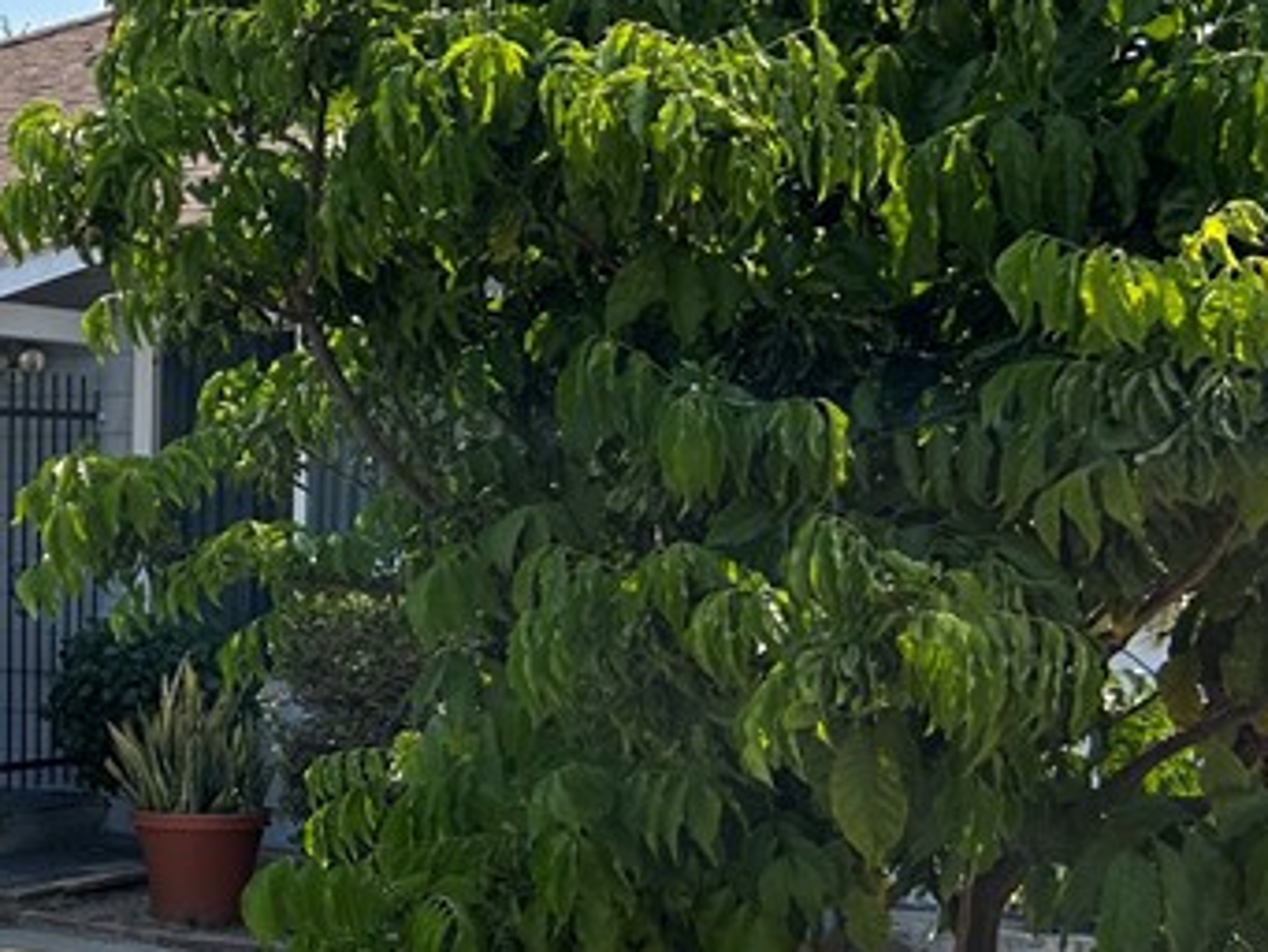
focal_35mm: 78
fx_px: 2858
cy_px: 628
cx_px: -372
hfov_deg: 22.4
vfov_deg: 18.9
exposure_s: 1/3704
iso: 50
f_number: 1.5
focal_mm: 5.7
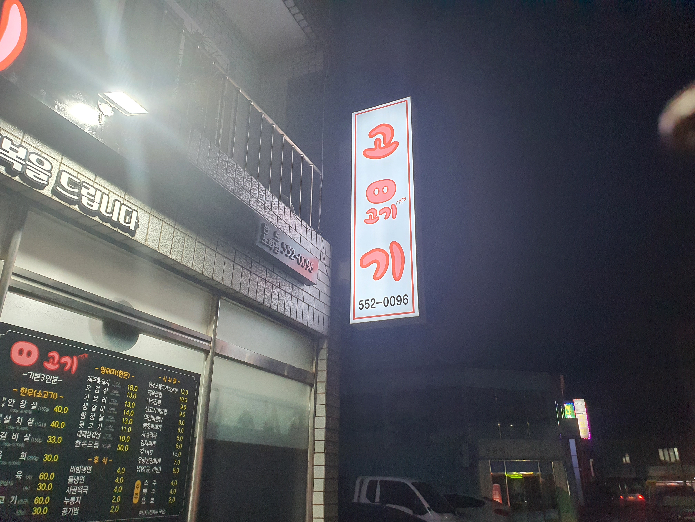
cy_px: 261
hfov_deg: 67.3
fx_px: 522
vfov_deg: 53.1
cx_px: 348
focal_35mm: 26
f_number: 2.4
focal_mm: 4.3
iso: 250
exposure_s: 1/120
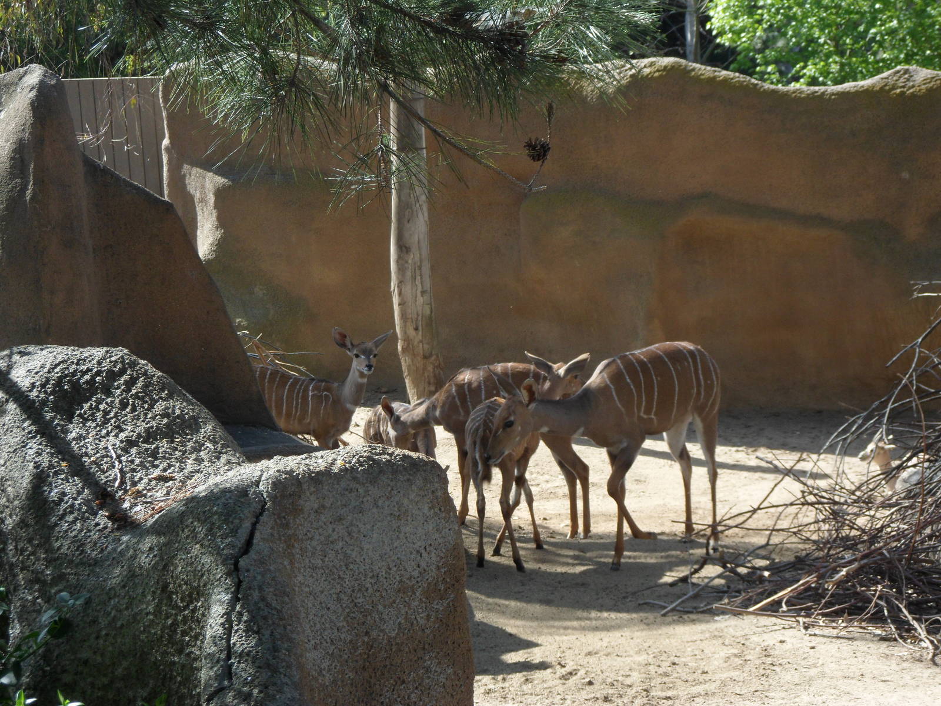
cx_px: 470
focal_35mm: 105
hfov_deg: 18.7
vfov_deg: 14.1
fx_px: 2854
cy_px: 353
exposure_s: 1/125
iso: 80
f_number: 5.3
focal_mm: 17.7
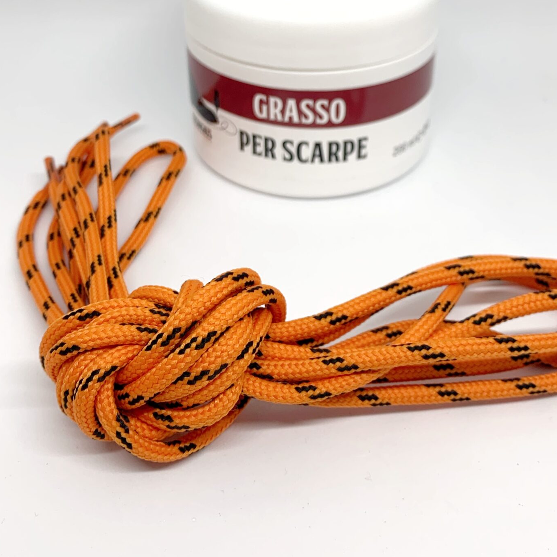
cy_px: 148
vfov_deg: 38.3
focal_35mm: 43
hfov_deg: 39.1
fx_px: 783
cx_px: 298
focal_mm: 4.25
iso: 32
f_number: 1.8
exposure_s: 1/121
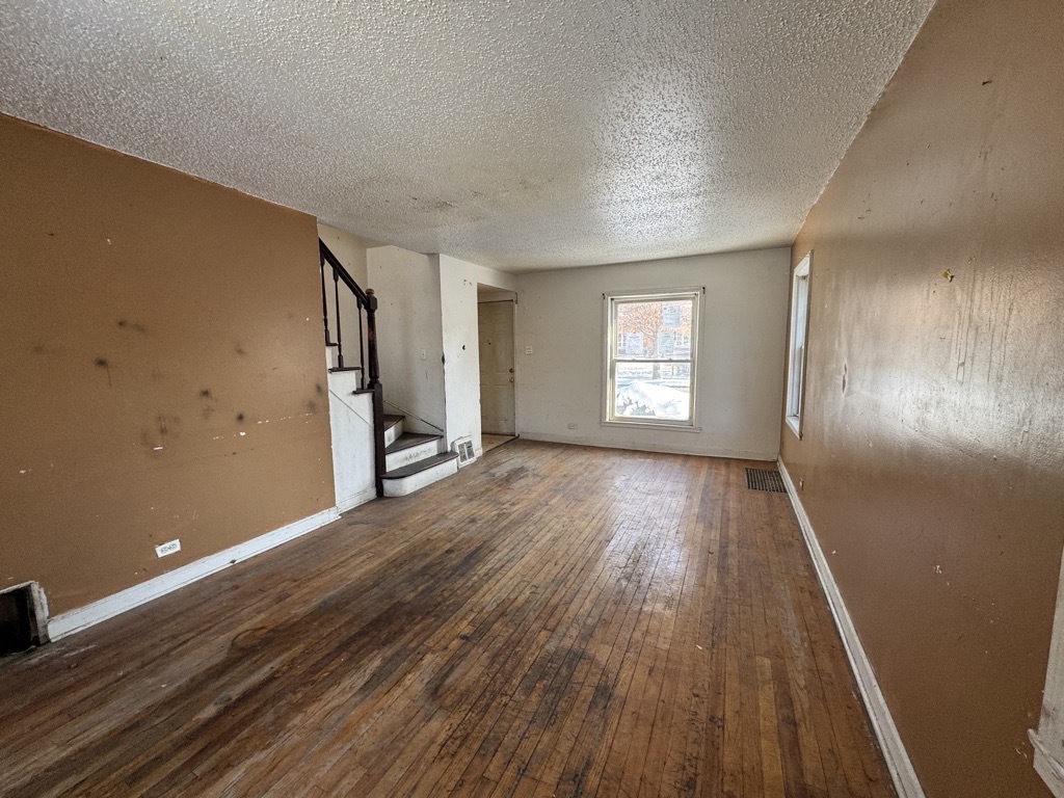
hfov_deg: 102.1
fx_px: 430
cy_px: 399
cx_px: 532
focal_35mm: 14
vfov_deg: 85.7
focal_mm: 2.22
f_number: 2.2
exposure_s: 1/99
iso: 125
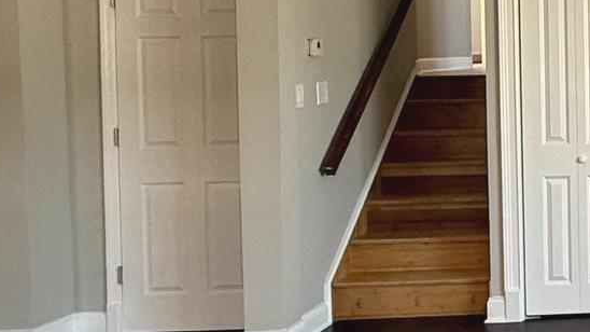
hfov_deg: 28.3
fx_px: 892
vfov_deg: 20.8
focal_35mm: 57
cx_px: 812
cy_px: 65
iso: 200
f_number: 2.2
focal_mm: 2.22
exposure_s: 1/120
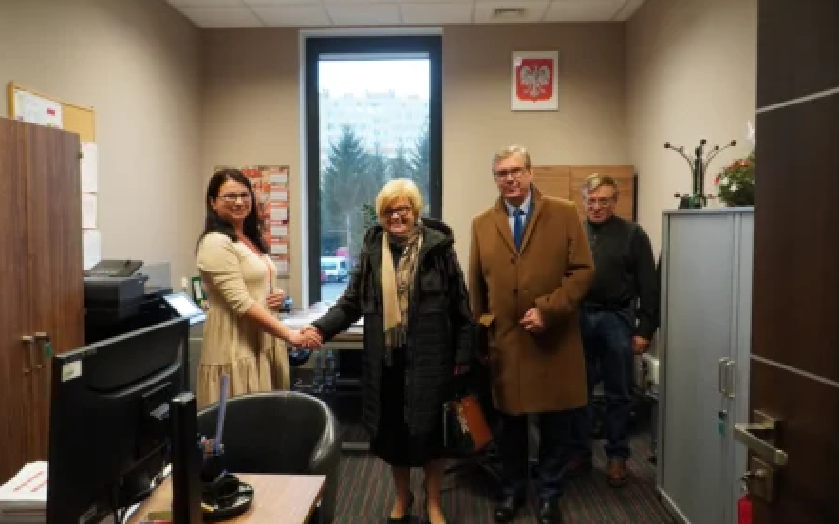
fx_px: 640
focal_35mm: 28
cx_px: 418
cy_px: 260
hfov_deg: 66.5
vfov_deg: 44.5
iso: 2000
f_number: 5.6
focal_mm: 18
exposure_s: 1/60
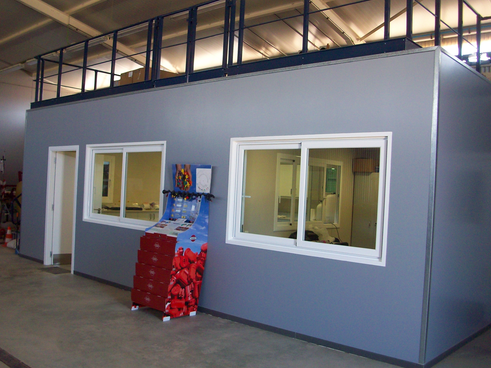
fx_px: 496
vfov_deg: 40.7
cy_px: 183
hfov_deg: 52.6
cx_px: 247
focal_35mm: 35
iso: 160
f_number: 2.8
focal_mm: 5.7
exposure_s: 1/62.8
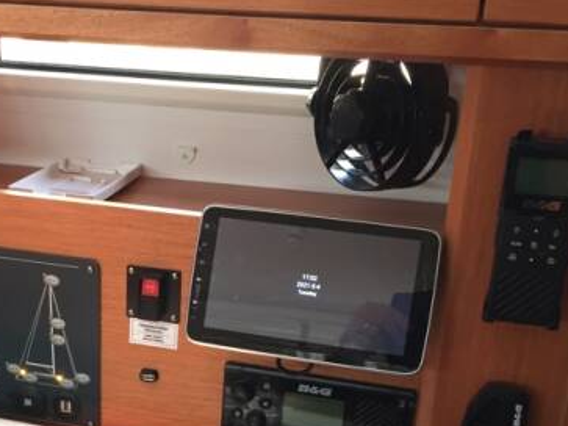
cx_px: 153
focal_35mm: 64
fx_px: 1050
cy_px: 363
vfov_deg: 22.5
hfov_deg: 29.9
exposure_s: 1/33
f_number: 2.2
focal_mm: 4.15
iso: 80
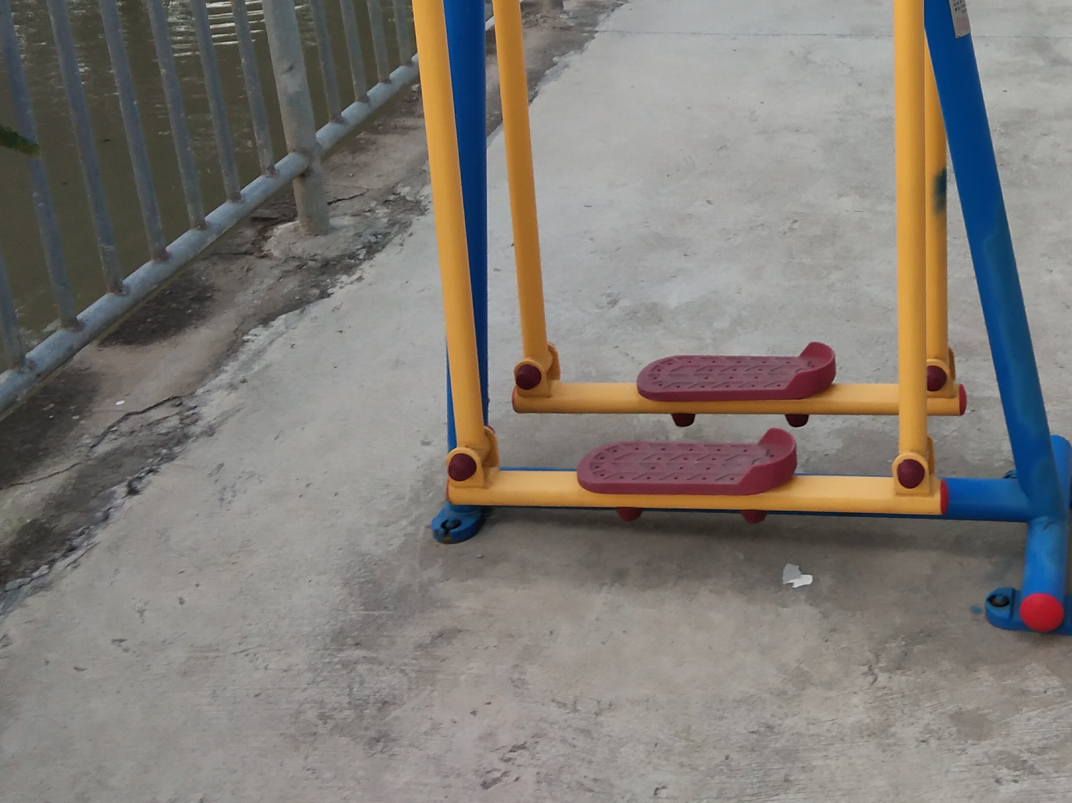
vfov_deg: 24.2
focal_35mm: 59
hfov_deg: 31.6
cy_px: 94
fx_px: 1827
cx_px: 893
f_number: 2.2
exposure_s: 1/100
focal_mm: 3.69
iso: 100
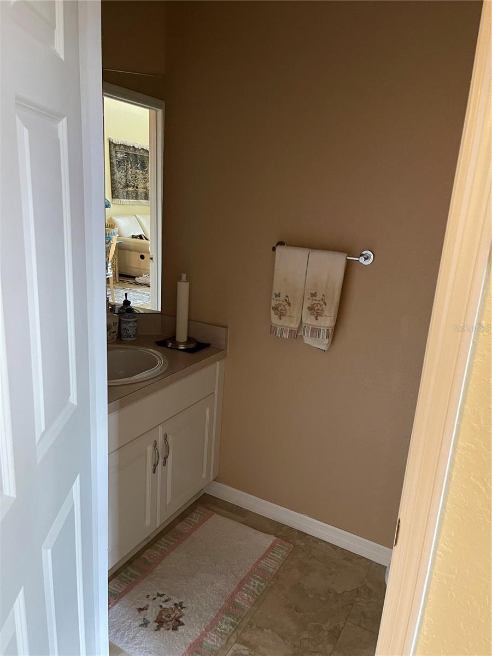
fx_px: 474
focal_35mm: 25
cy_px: 328
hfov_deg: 54.9
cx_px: 246
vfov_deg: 69.4
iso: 640
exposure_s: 1/40
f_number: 1.6
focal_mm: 5.1
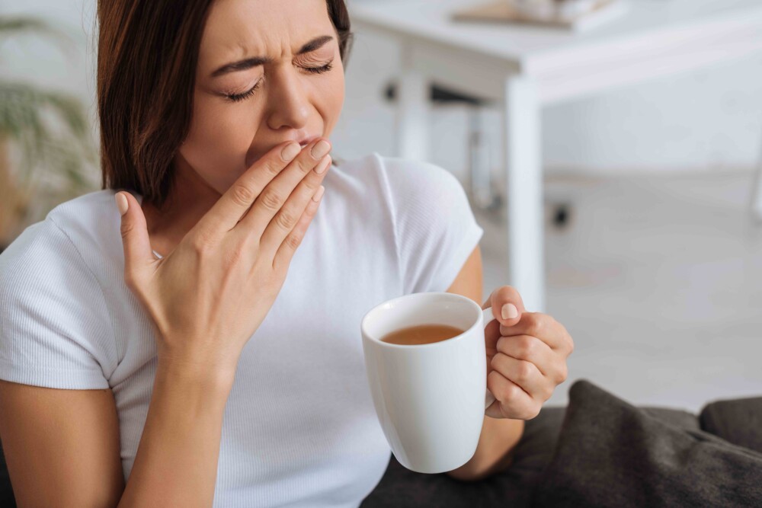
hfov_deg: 39.6
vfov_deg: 27.0
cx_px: 381
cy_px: 254
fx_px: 1058
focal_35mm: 50
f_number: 3.2
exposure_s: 1/200
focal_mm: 50
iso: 100
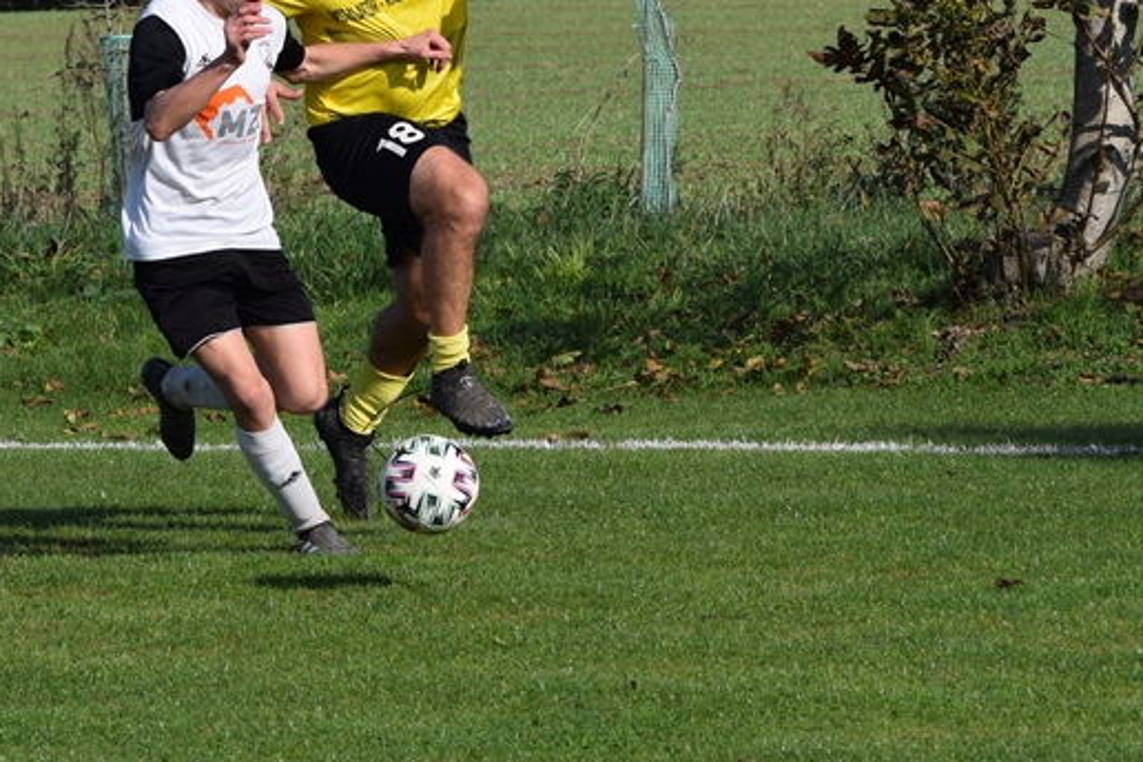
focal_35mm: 195
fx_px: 6191
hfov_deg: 10.5
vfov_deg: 7.0
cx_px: 290
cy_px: 239
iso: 400
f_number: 7.1
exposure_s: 1/1600
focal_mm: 86
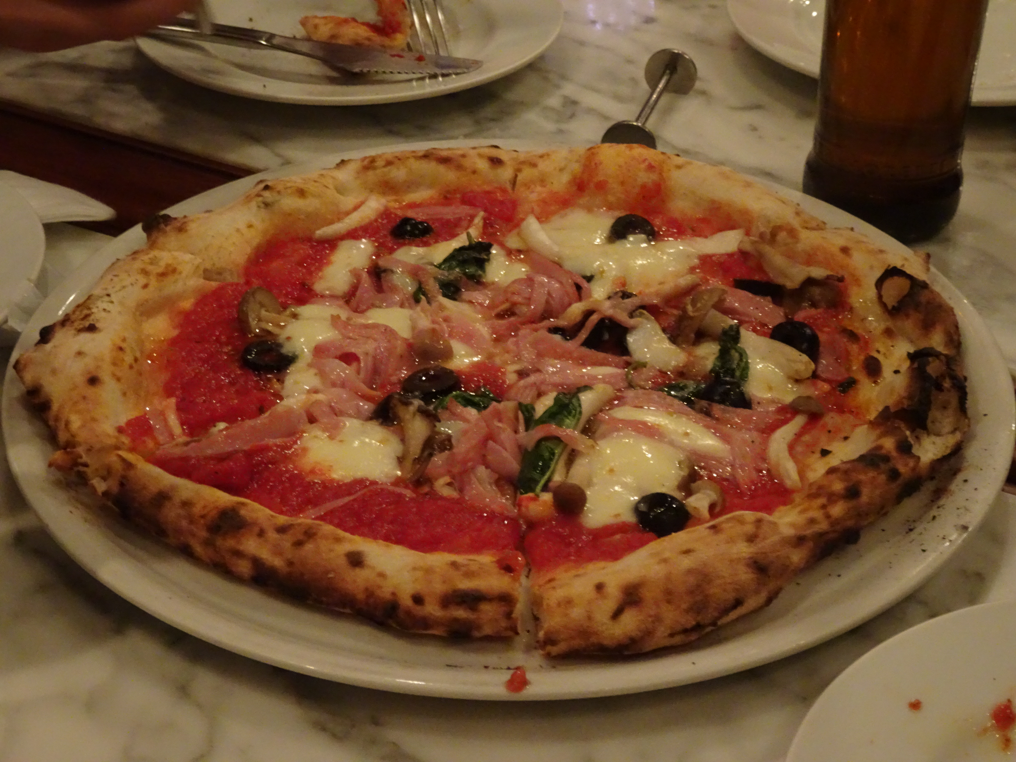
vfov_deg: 24.4
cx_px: 508
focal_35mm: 60
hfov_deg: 32.2
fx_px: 1761
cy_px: 381
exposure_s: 1/8
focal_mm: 10.23
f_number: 4.5
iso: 1250
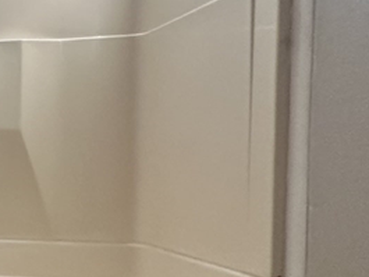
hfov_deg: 21.8
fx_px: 576
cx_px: -298
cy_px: 177
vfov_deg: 26.9
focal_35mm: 54
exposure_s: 1/120
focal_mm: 2.22
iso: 250
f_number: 2.2
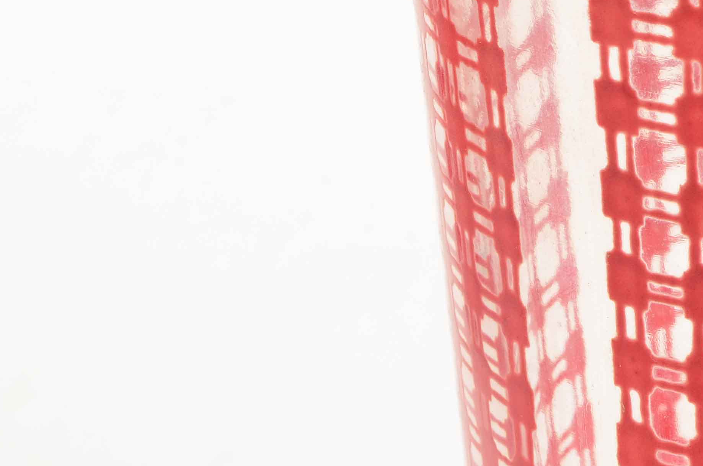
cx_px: 879
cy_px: 62
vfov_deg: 6.2
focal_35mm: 221
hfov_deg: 9.2
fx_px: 4314
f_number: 20
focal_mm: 55
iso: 100
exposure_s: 1/160
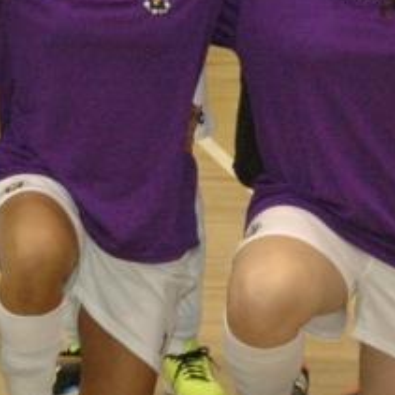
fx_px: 4390
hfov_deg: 5.1
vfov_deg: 5.1
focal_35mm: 340
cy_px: 12
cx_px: 11
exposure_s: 1/60
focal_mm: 55
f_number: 5
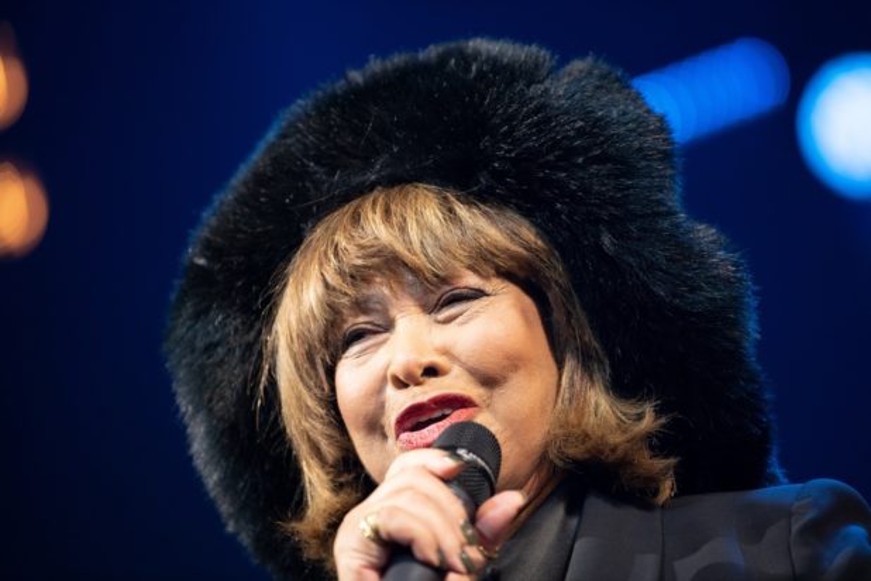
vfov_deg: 6.9
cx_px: 436
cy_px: 290
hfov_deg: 10.3
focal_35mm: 200
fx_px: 4839
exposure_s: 1/1000
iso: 1000
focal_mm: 200
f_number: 2.8
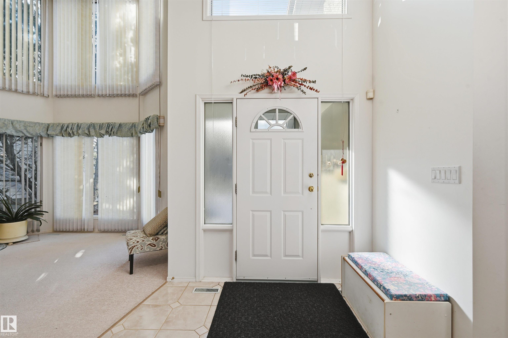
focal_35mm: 16
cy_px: 169
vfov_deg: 72.0
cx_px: 254
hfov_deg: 95.0
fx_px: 233
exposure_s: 1/500
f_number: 8
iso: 100
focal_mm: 16.5
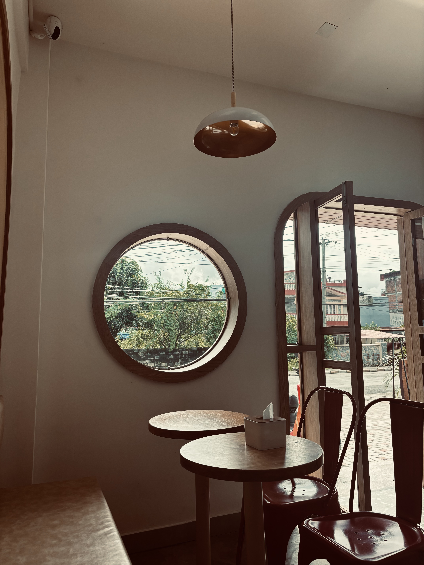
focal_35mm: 26
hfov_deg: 53.1
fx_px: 425
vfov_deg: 67.3
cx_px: 212
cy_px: 282
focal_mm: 5.96
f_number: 1.6
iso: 50
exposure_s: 1/528
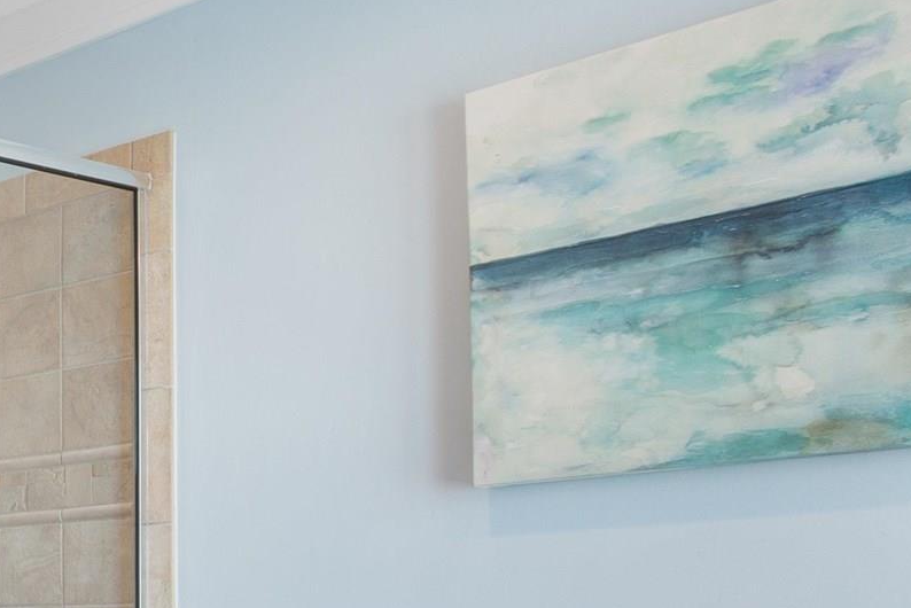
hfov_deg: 25.5
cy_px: 602
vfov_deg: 22.5
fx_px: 1468
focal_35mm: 58
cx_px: -470
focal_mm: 10
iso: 100
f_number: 4.5
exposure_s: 1/10
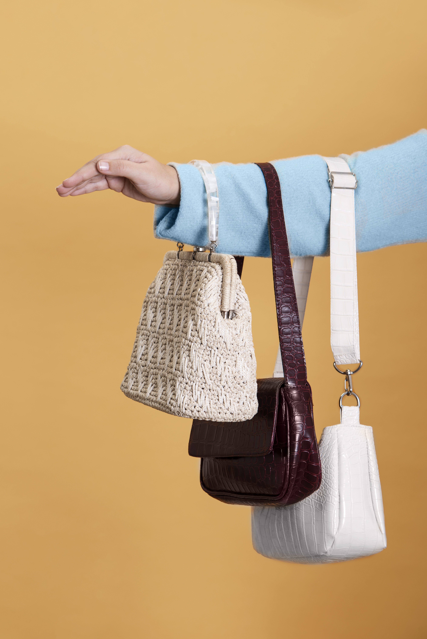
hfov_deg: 15.9
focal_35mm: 86
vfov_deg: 23.6
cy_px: 320
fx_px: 1529
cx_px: 214
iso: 100
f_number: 8
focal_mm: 86
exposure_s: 1/125
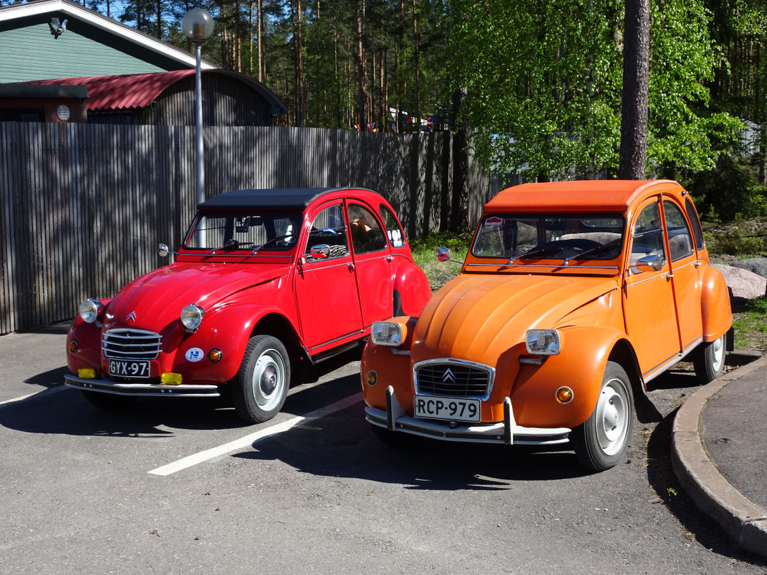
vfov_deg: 32.9
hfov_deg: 42.9
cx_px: 384
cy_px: 288
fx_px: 975
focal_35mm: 44
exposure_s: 1/400
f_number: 4.5
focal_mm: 7.58
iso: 80
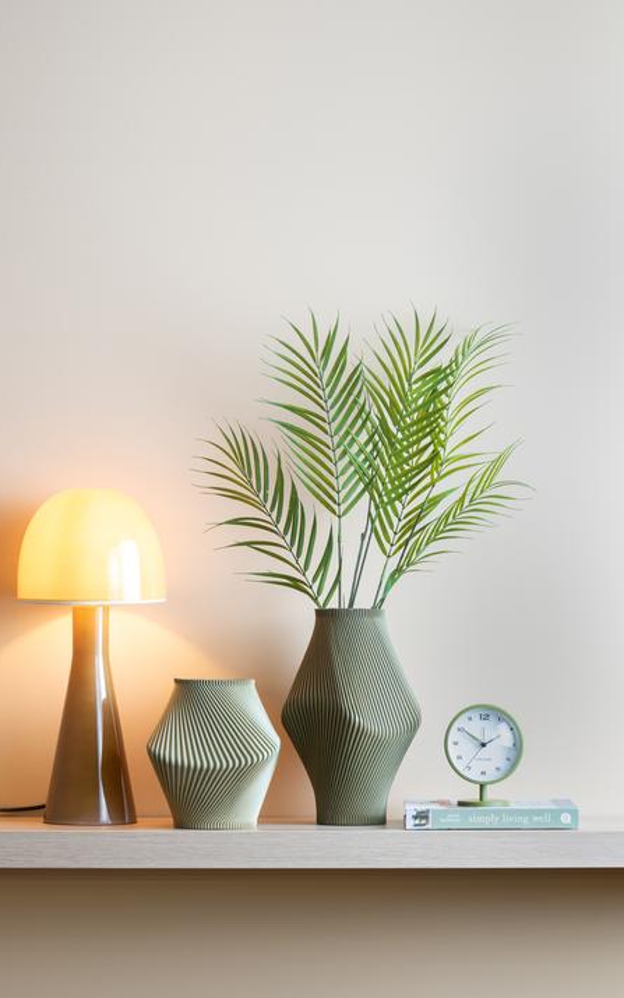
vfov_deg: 17.5
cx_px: 292
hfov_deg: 11.0
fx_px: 3237
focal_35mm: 119
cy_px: 500
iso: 50
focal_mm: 116
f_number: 13
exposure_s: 1.6
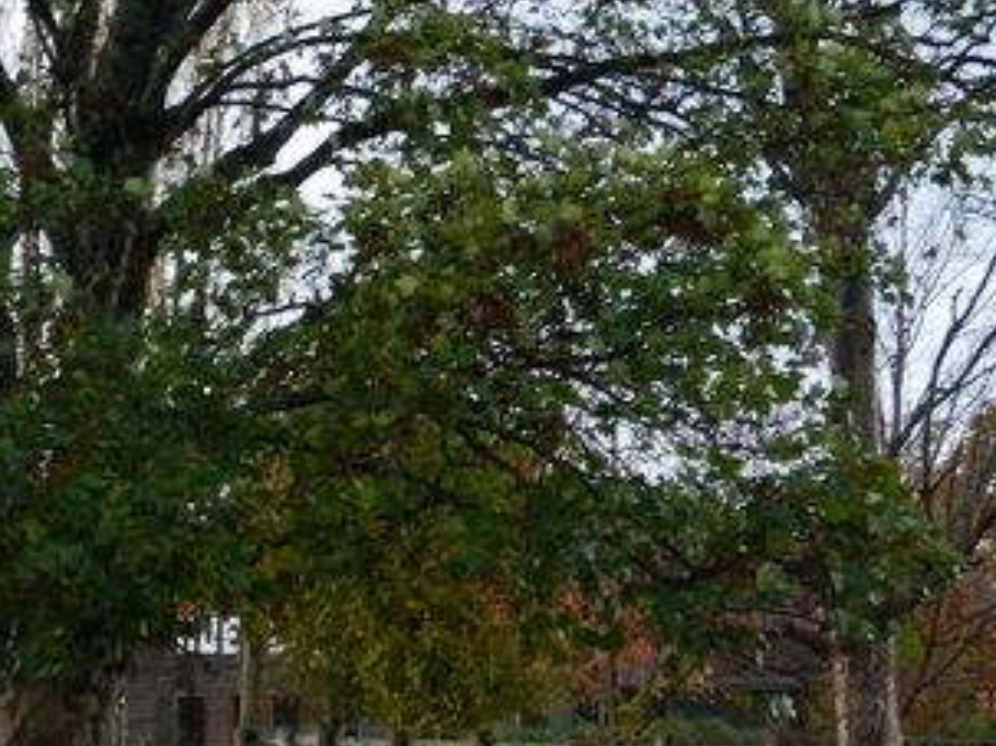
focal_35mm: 124
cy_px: 431
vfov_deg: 11.9
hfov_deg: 15.9
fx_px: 3566
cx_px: 549
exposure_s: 1/30
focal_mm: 8.4
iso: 320
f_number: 3.6
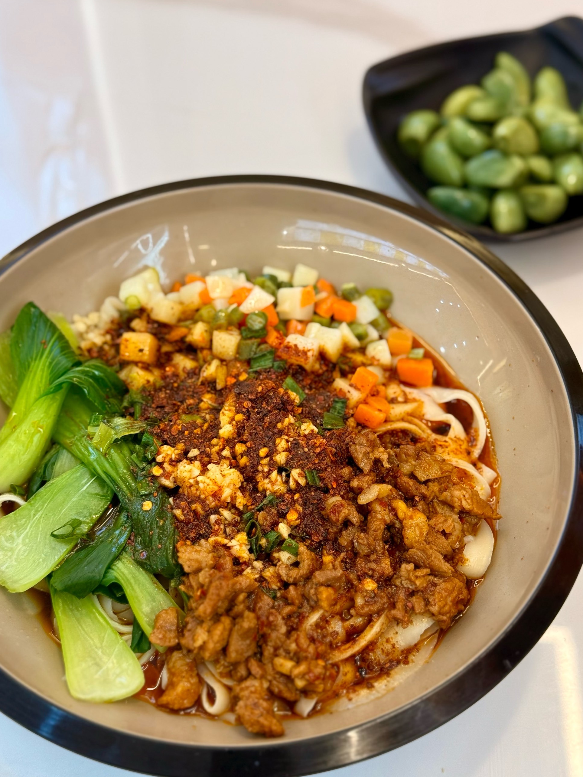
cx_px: 290
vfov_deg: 37.5
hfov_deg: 28.6
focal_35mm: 51
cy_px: 380
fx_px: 1145
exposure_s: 1/100
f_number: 1.78
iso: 64
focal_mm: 6.76
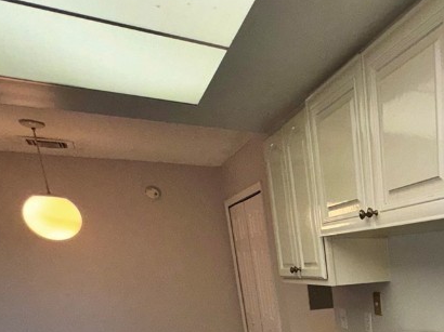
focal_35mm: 35
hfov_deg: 44.6
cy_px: 369
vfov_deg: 34.8
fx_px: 449
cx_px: 445
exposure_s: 1/120
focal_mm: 2.22
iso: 125
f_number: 2.2
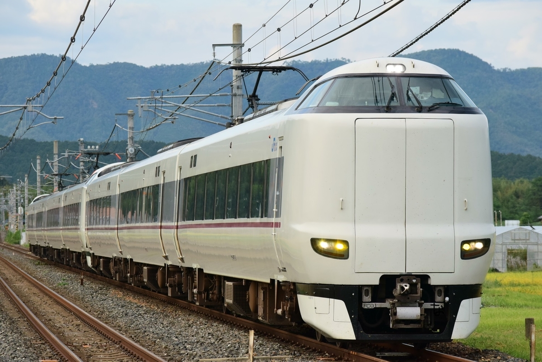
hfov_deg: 11.4
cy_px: 181
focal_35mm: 180
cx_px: 271
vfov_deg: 7.6
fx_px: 2710
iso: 500
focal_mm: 120
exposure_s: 1/1250
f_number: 7.1
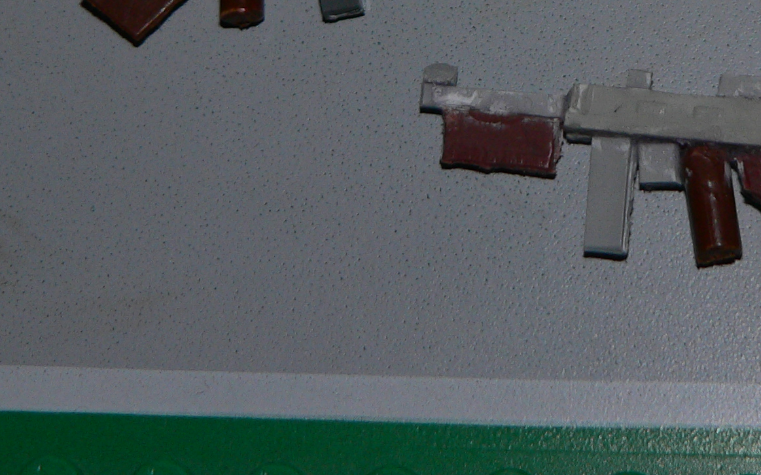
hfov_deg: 13.5
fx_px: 3194
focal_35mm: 154
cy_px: -96
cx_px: 625
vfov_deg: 8.4
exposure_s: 1/60
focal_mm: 11
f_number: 2.8
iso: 100
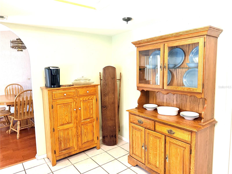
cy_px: 87
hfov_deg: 71.6
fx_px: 161
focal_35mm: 24
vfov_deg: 56.8
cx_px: 116
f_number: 1.78
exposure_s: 1/60
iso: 200
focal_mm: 6.76
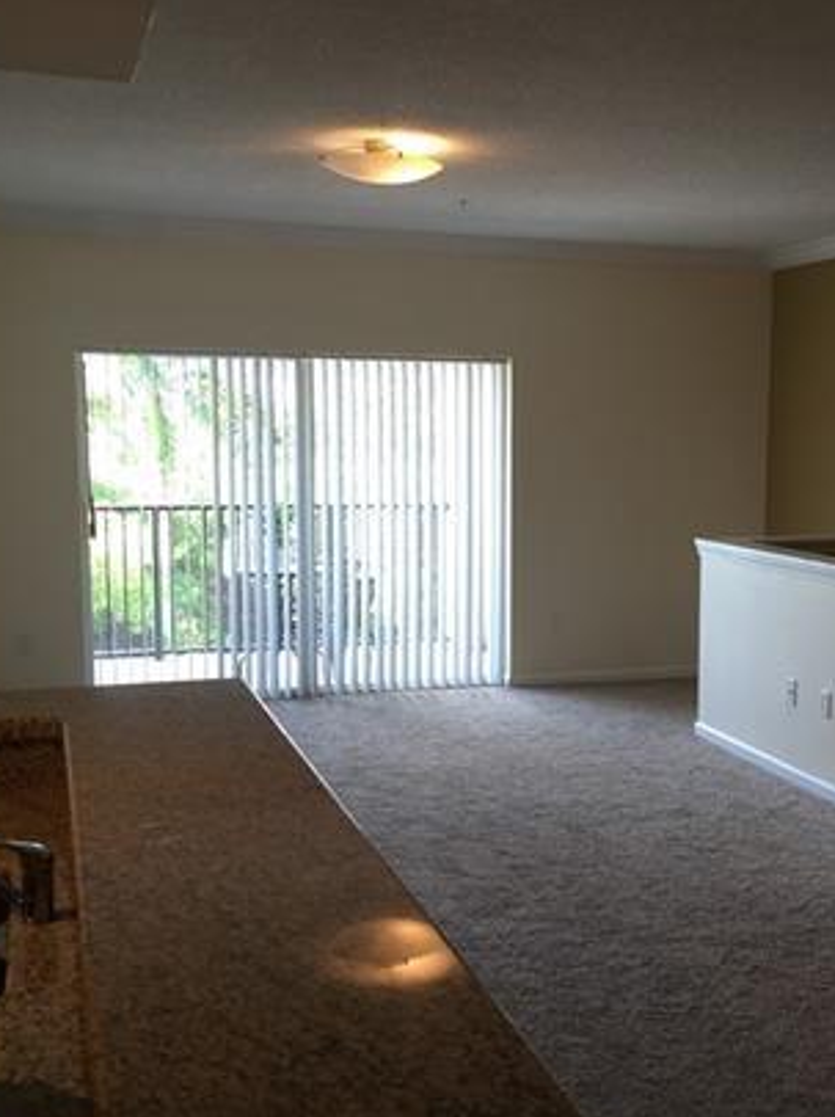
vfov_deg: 43.9
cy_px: 601
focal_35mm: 43
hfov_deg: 33.1
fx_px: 1385
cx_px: 581
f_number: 2.2
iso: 32
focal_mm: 4.15
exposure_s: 1/30
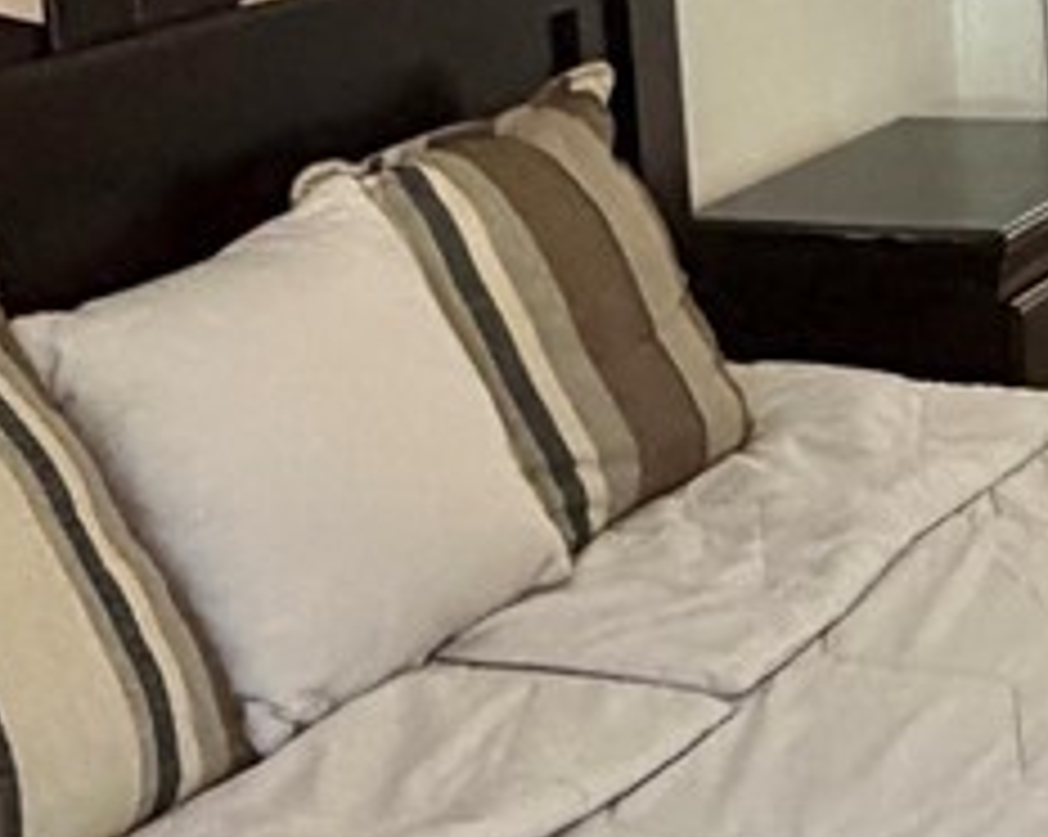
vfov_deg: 16.0
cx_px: 1169
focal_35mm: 94
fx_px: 2913
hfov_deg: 19.5
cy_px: 4
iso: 320
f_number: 2.2
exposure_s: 1/120
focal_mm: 2.22
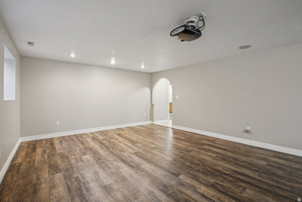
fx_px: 134
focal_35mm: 16
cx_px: 151
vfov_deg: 73.8
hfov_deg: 96.7
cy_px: 101
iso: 400
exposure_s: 1/3.33
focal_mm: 16
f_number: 8
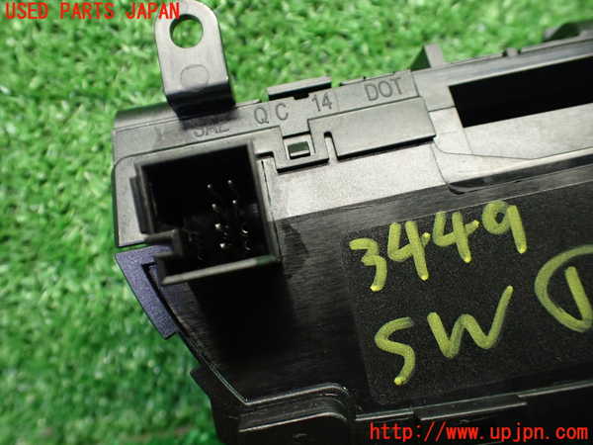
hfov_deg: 60.0
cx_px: 296
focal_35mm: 30
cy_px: 222
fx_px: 514
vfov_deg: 46.8
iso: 800
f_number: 2.3
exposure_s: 1/80
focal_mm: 5.4
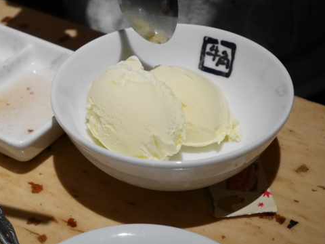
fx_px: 751
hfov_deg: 24.4
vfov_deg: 18.4
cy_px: 92
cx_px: 179
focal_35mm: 80
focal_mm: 32
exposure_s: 1/80
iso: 2500
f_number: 5.6
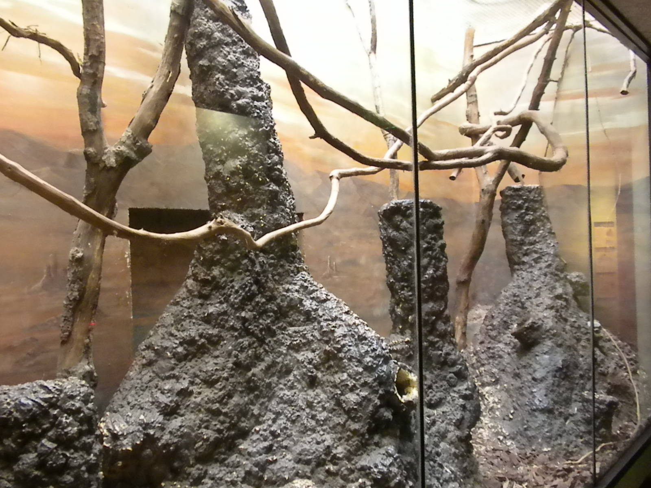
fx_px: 696
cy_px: 244
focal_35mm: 37
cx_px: 326
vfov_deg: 38.7
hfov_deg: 50.1
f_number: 3.5
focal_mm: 6.6
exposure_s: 1/53.7
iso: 1120
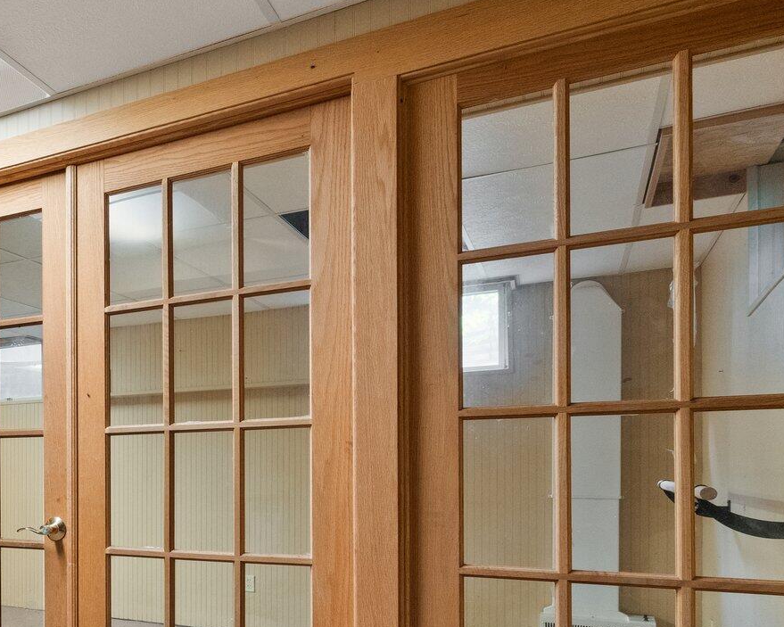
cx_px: -54
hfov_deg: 42.1
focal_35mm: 35
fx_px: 812
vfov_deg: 40.9
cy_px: 477
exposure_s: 1.3
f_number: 9
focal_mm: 16
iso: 3200
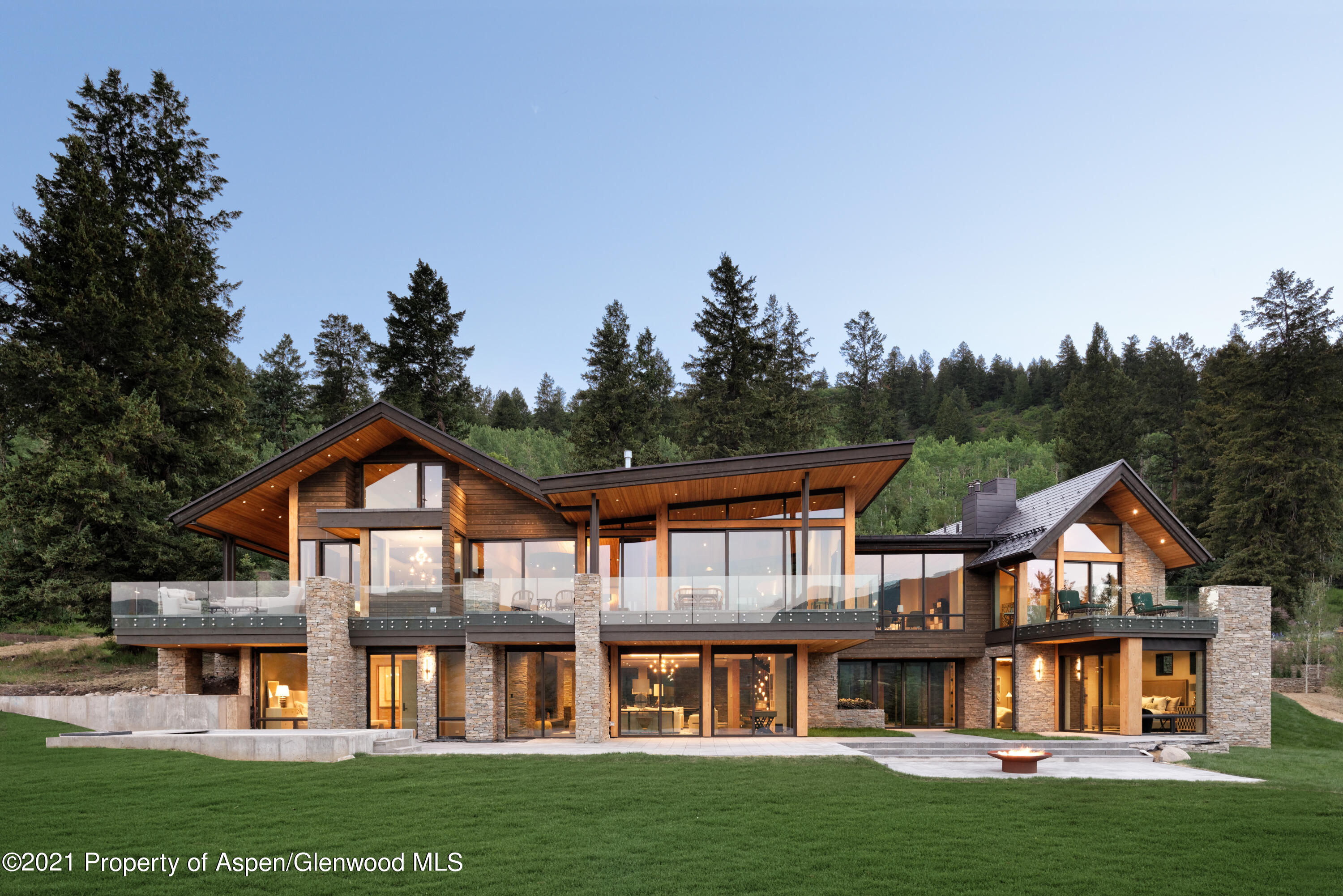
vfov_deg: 62.0
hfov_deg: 84.0
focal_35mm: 20
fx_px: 746
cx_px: 672
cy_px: 448
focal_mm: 20
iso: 400
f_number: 6.3
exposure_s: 1/8
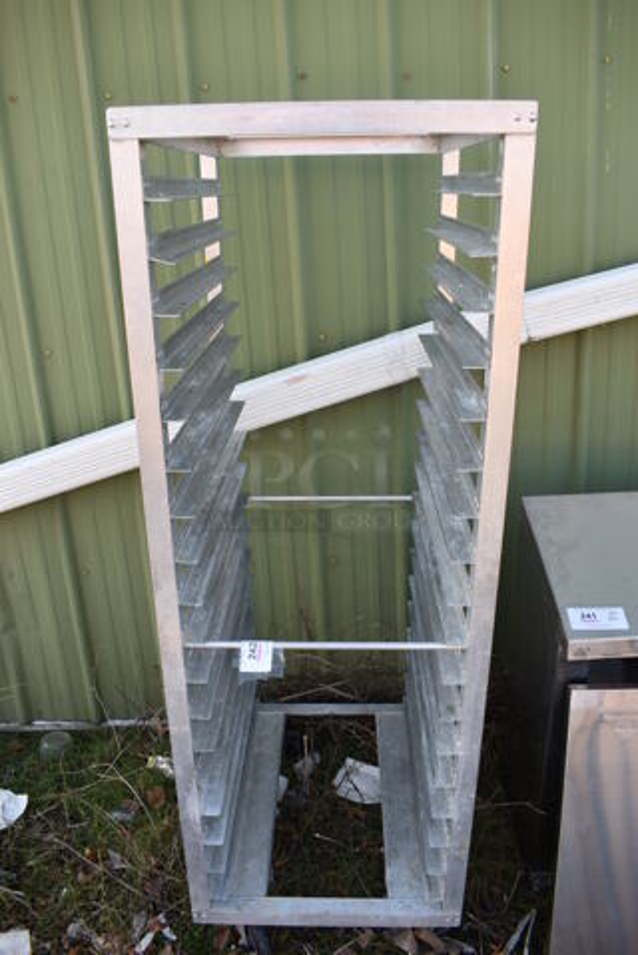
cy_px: 478
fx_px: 717
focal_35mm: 27
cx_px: 319
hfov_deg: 48.0
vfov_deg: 67.4
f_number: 5.6
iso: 200
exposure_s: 1/160
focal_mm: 18
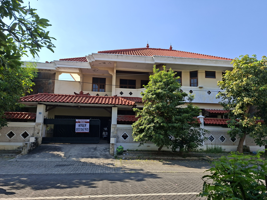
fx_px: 177
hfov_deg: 73.9
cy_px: 100
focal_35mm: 23
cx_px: 134
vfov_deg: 58.9
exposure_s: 1/1497
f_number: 1.8
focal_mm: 5.54
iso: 50
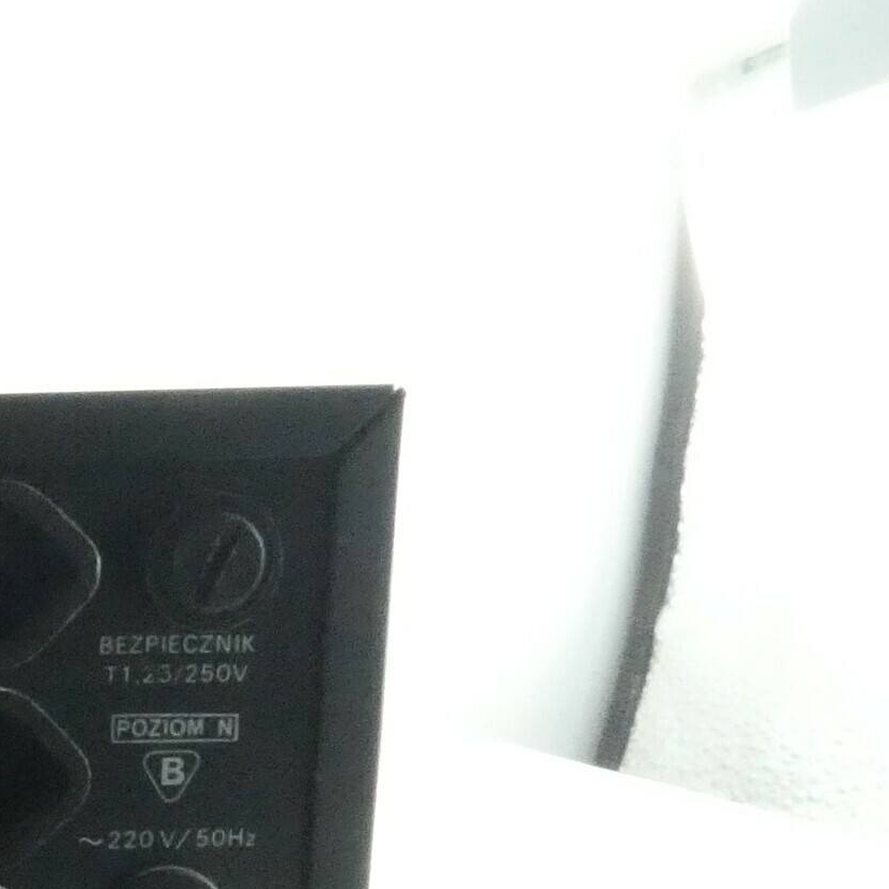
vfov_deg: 22.5
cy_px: 892
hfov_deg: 18.4
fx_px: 2150
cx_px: -708
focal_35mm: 74
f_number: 7.1
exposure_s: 1/60
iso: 1000
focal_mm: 3.6
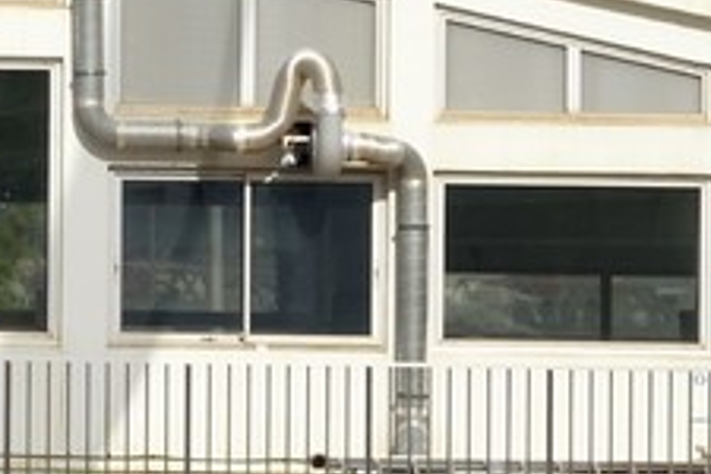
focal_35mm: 696
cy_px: -182
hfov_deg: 2.9
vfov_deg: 2.0
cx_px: -1059
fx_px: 13745
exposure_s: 1/250
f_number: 18
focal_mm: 98
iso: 200
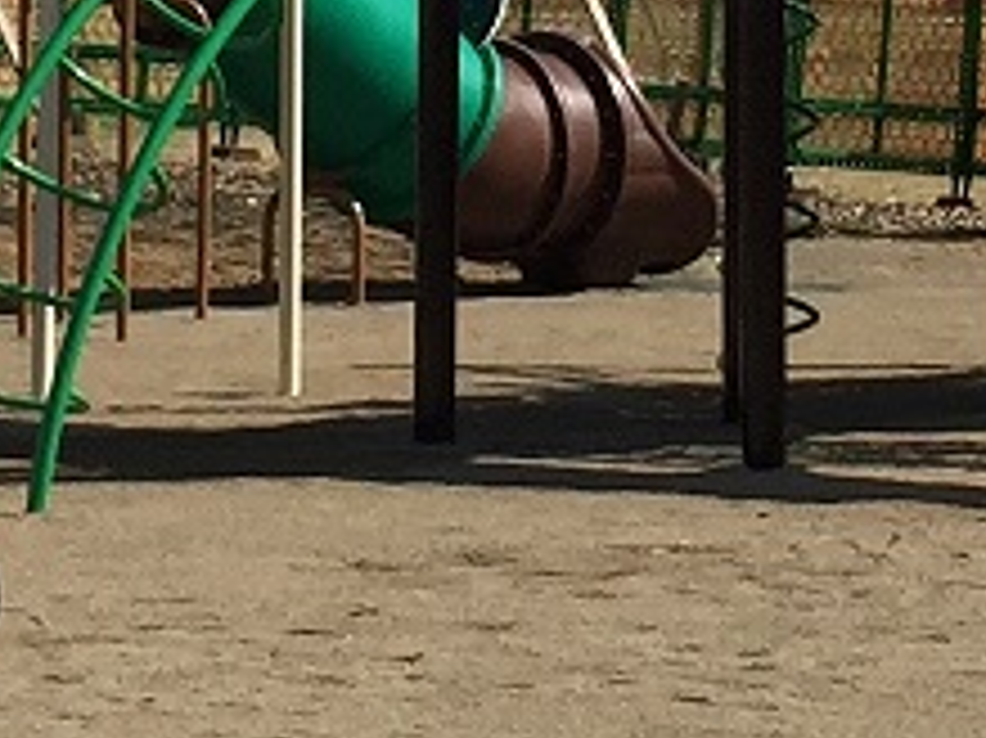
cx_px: 576
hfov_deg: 9.2
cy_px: -634
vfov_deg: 6.7
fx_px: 6149
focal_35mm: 216
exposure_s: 1/2639
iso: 32
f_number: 2.2
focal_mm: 4.15
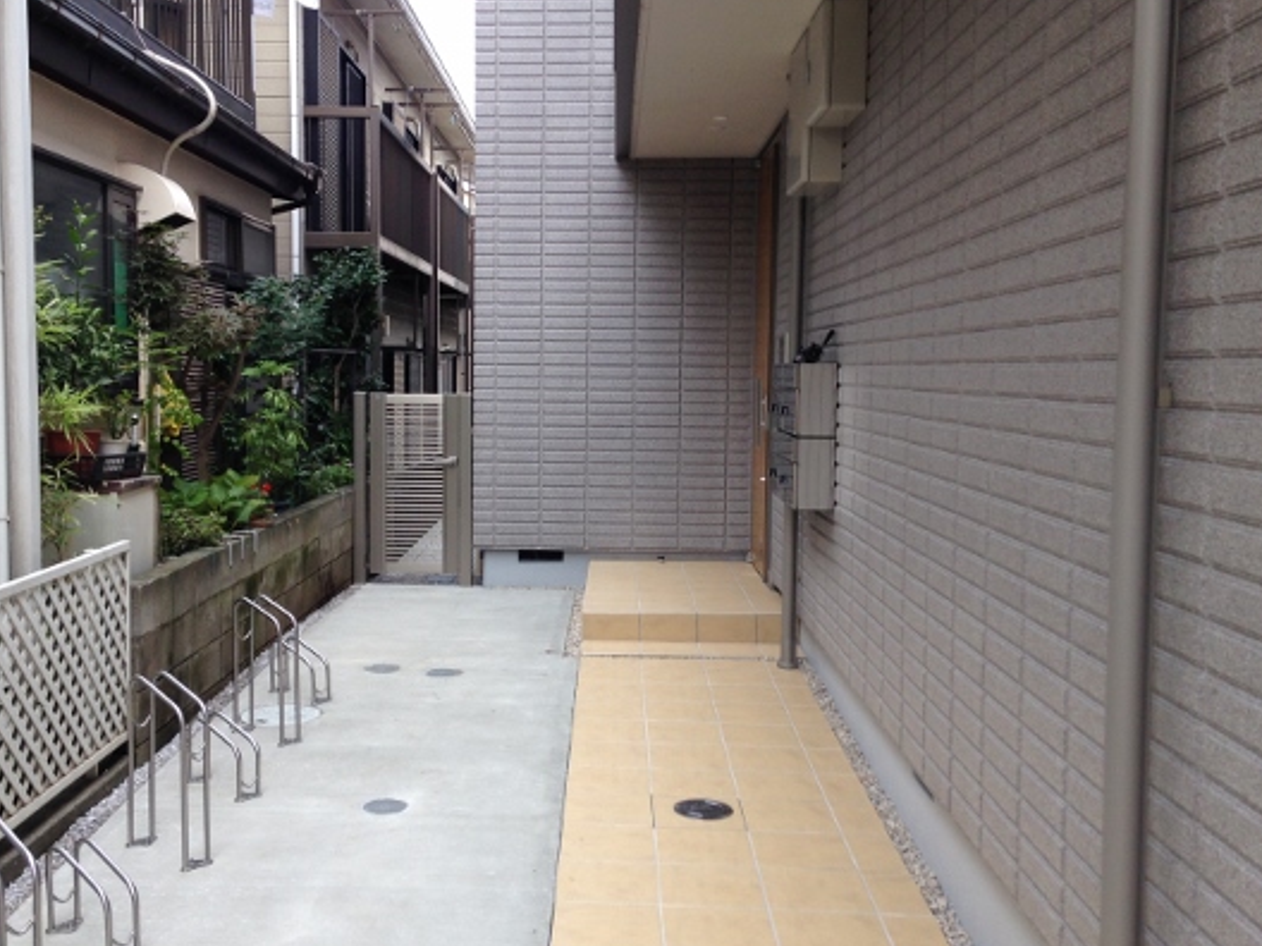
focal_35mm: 40
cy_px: 461
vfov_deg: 36.0
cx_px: 533
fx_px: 1458
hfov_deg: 46.6
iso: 50
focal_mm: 4.12
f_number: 2.4
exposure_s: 1/120
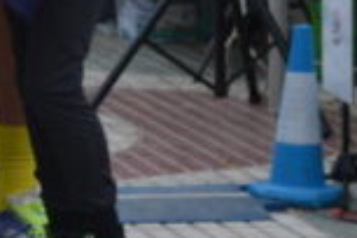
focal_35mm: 321
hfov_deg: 6.3
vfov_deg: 4.2
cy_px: -331
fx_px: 3183
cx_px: -217
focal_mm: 32
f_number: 4.5
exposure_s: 1/800
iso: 400
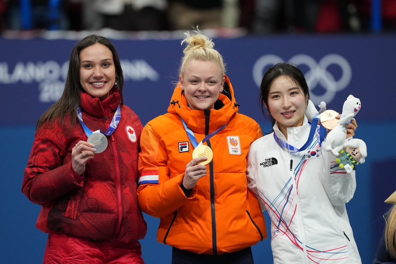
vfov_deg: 3.1
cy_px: 132
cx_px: 198
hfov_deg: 4.6
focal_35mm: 450
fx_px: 4950
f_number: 3.2
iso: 2500
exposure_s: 1/1250
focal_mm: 300
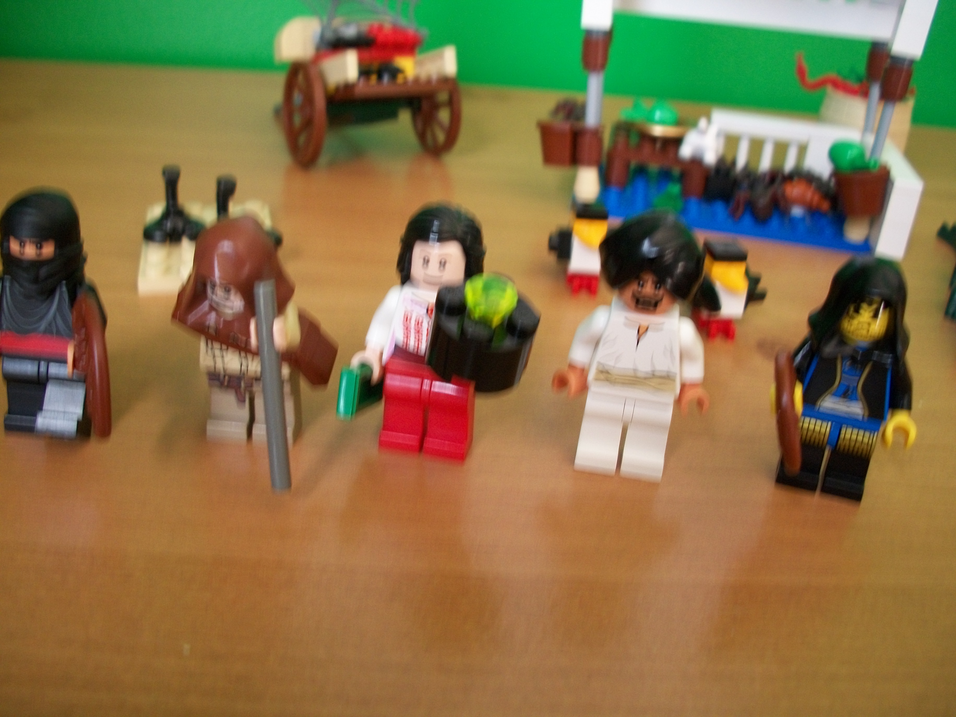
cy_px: 358
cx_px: 478
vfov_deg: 40.7
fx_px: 967
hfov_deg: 52.6
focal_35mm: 35
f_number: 3.1
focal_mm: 6.3
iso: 160
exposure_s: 1/20
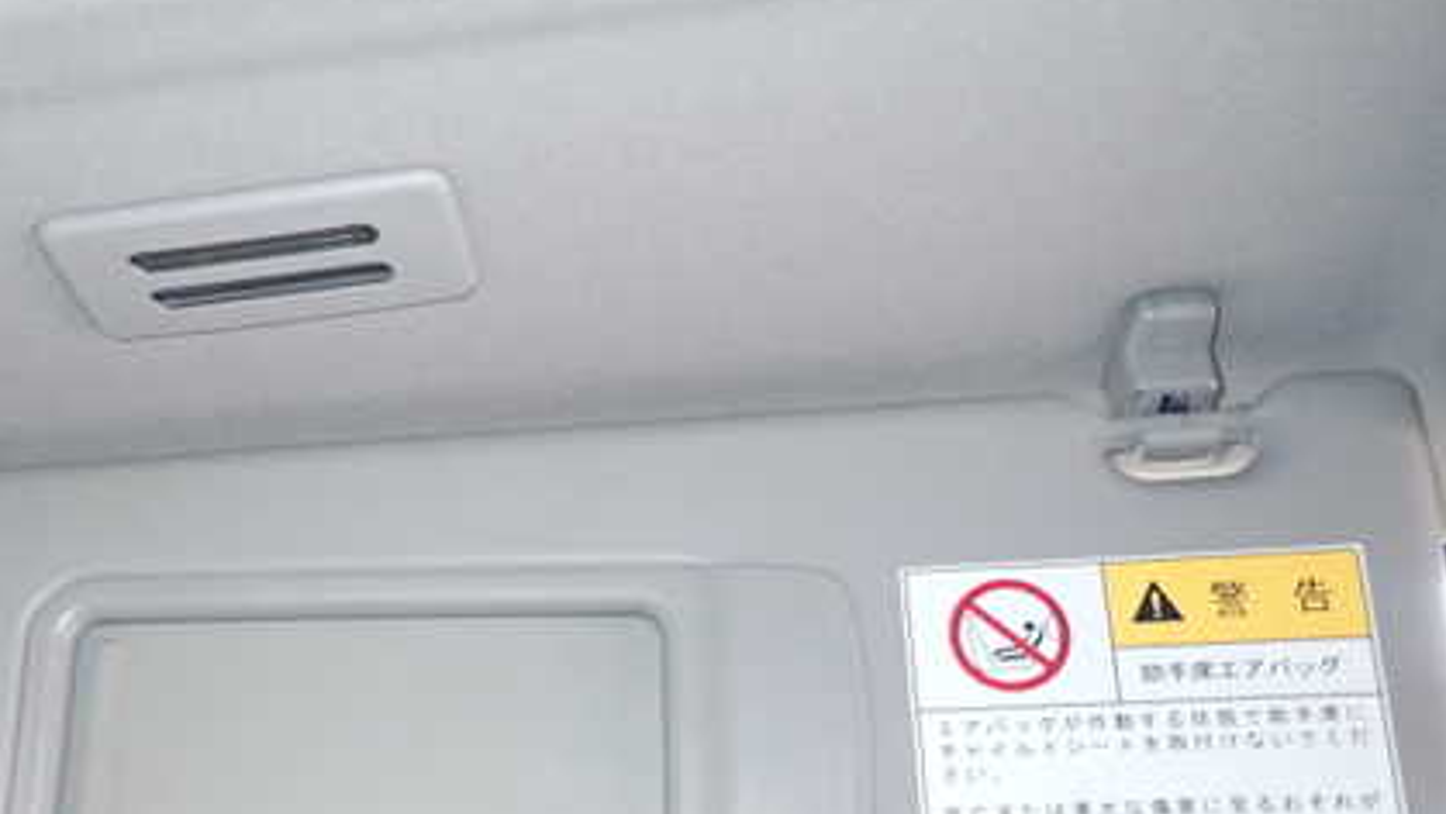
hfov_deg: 51.2
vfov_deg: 29.8
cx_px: 559
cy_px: 642
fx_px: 1496
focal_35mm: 39
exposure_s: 1/30
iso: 400
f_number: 2
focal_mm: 4.5
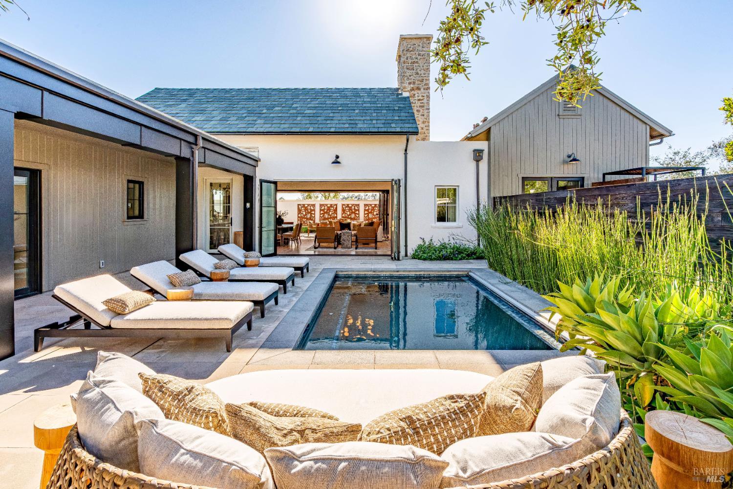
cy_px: 244
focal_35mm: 16
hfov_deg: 96.7
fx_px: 326
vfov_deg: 73.7
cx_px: 366
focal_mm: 16
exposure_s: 1/320
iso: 400
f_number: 11
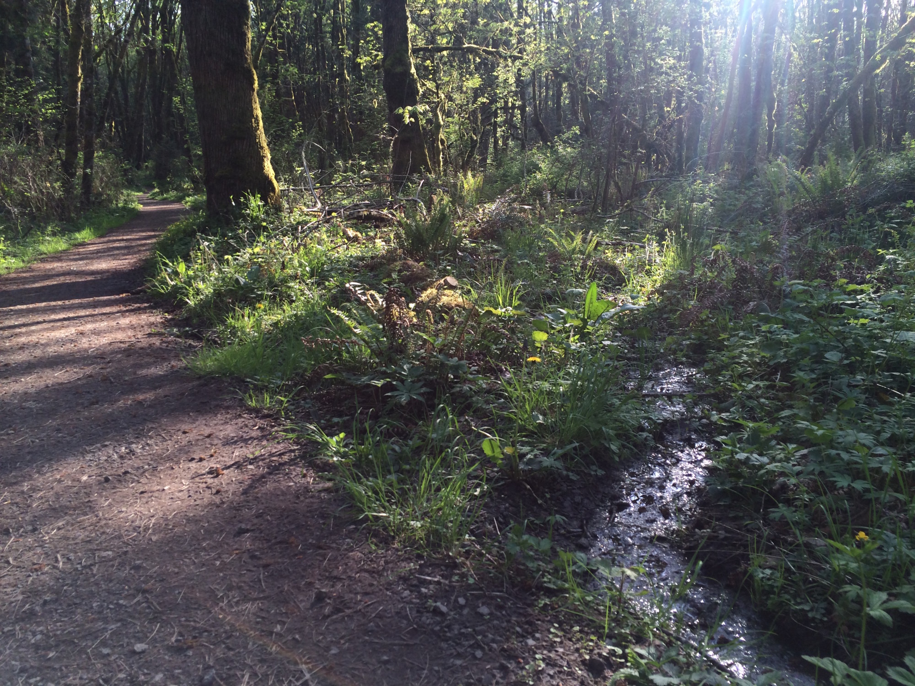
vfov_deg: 46.8
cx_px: 458
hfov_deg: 60.0
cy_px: 343
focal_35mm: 30
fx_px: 793
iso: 32
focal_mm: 4.12
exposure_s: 1/281
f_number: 2.2
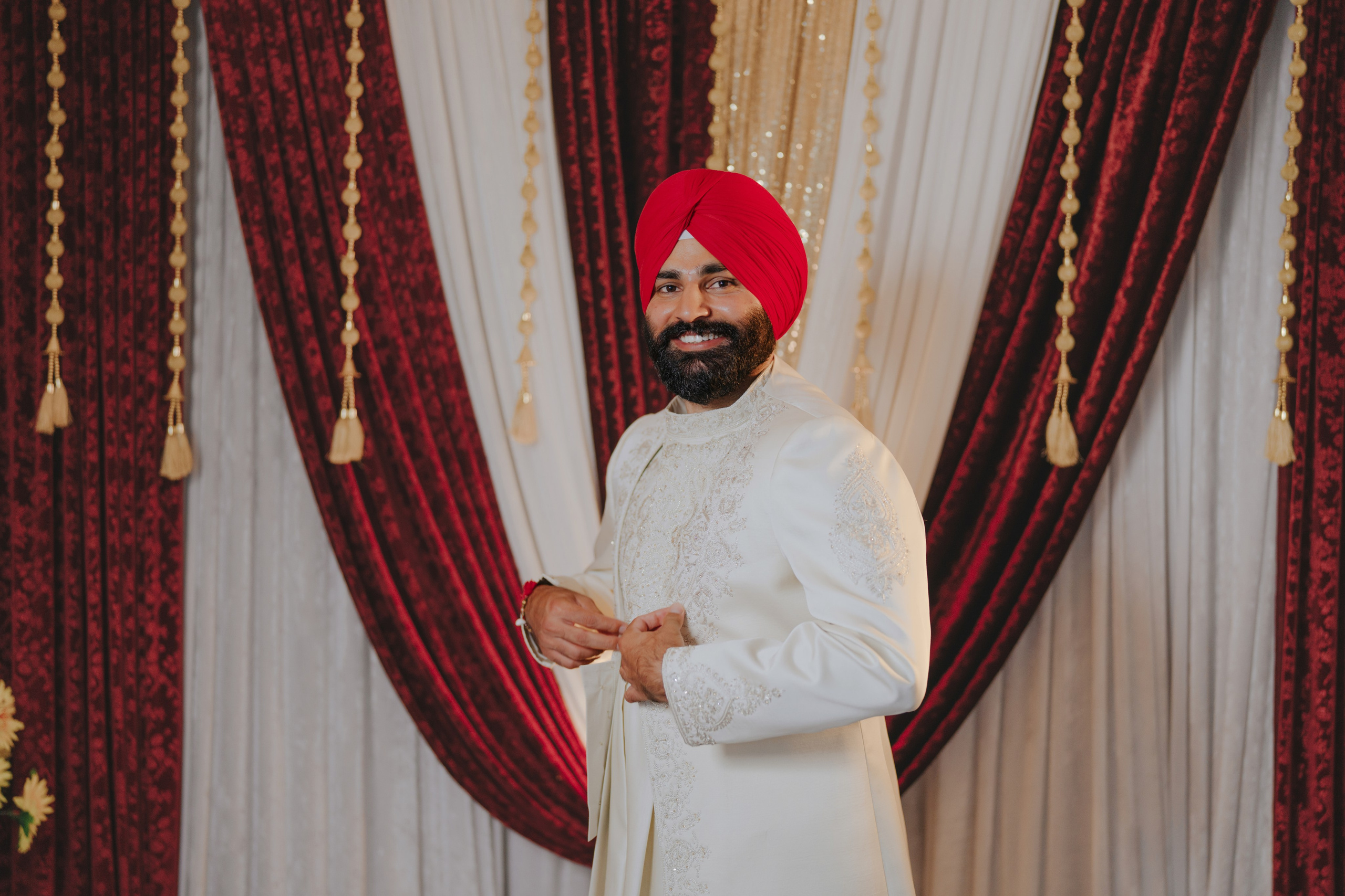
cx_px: 672
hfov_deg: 39.6
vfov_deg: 27.0
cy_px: 448
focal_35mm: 50
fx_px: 1868
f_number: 1.4
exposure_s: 1/250
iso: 500
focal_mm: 50
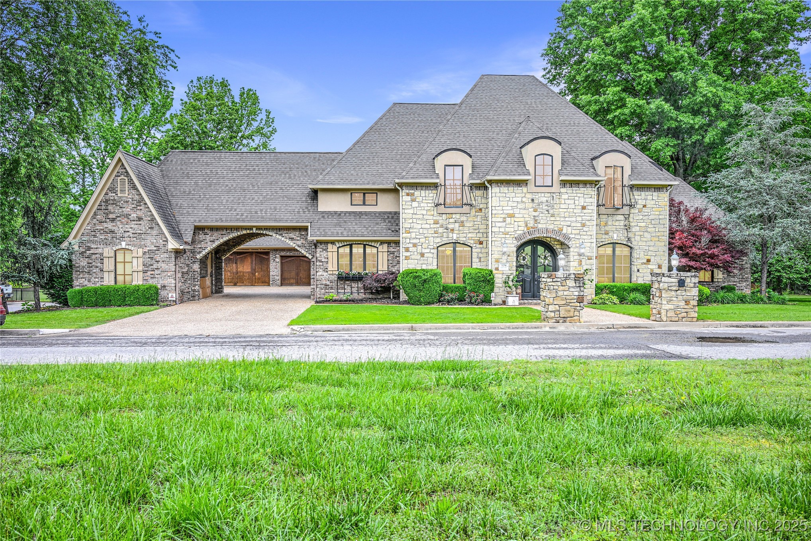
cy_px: 270
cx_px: 406
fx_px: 664
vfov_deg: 44.3
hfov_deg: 62.8
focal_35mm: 30
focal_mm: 29.5
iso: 250
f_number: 7.1
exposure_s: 1/200
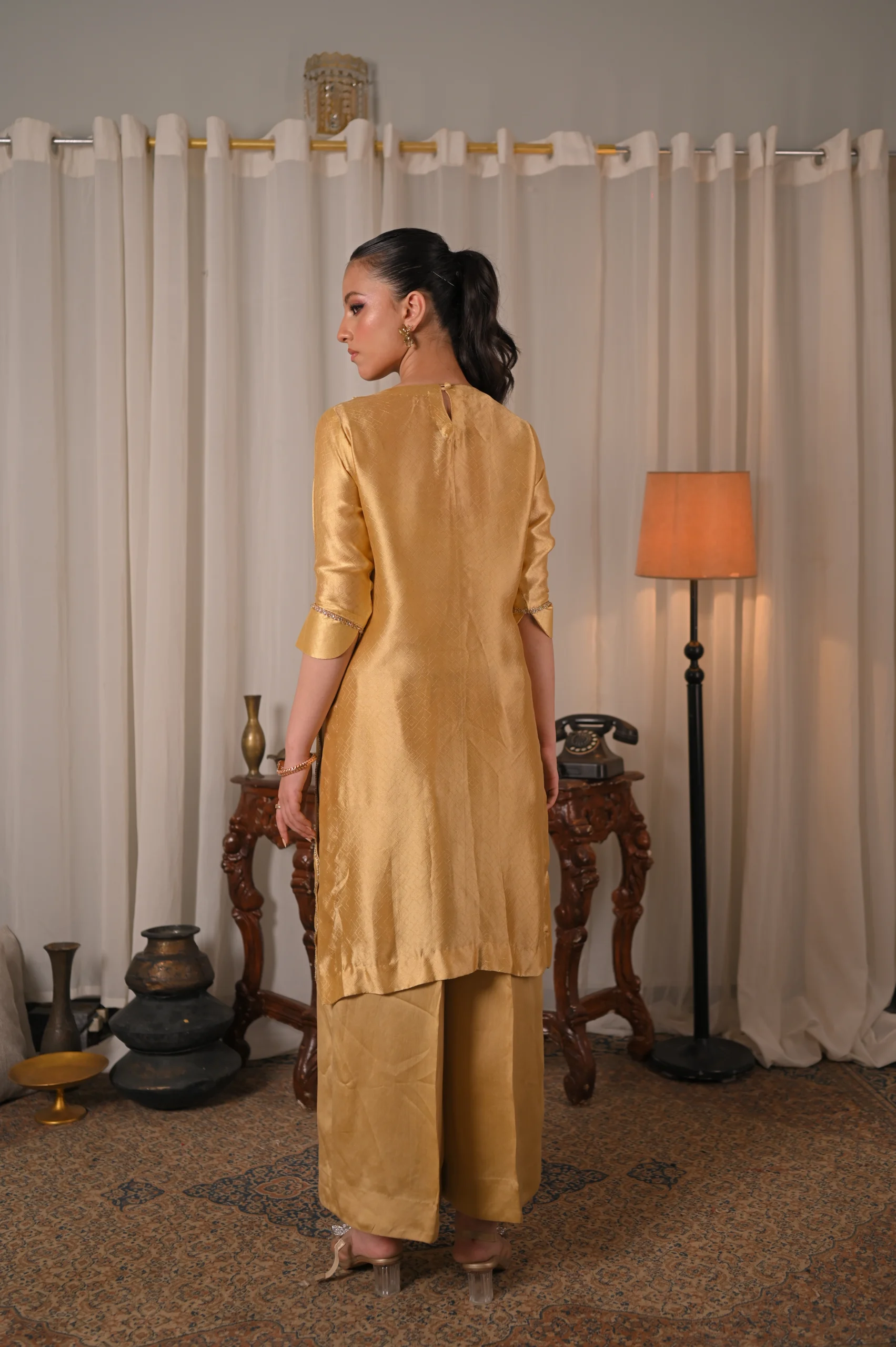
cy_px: 674
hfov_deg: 37.8
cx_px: 448
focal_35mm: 35
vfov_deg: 54.5
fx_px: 1309
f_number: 2.8
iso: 160
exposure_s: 1/100
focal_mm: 35
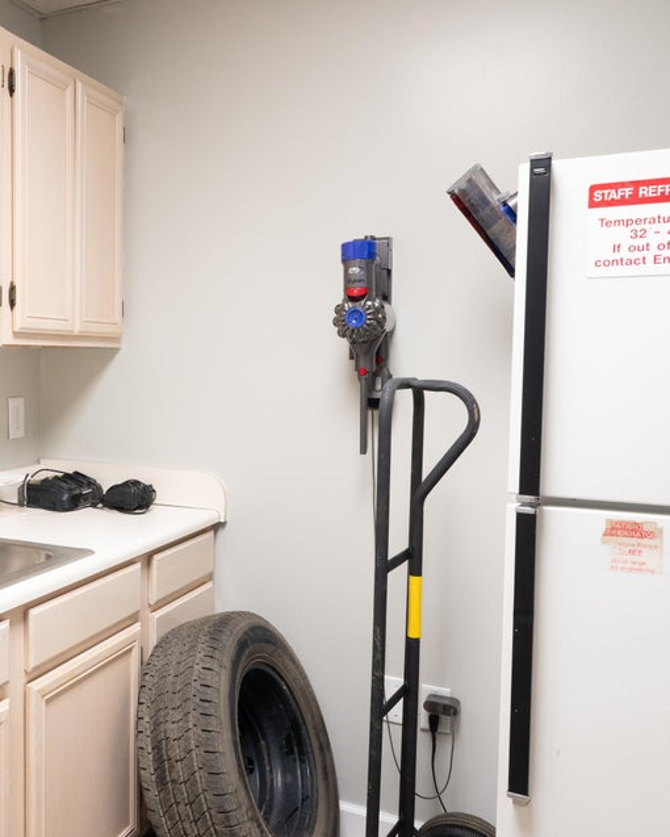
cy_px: 419
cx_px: 118
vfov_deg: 52.8
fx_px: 842
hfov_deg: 41.2
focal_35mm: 34
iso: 320
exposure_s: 1/5
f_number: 8
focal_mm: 24
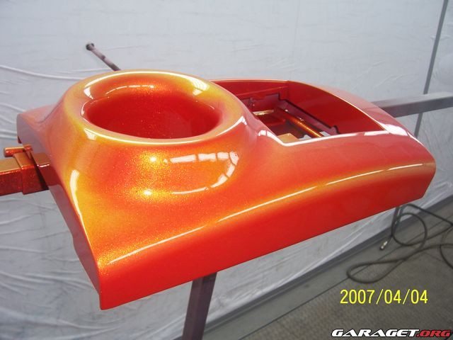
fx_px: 445
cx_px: 226
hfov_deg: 54.0
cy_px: 170
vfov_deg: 41.8
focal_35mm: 34
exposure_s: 1/60
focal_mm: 5.6
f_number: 2.7
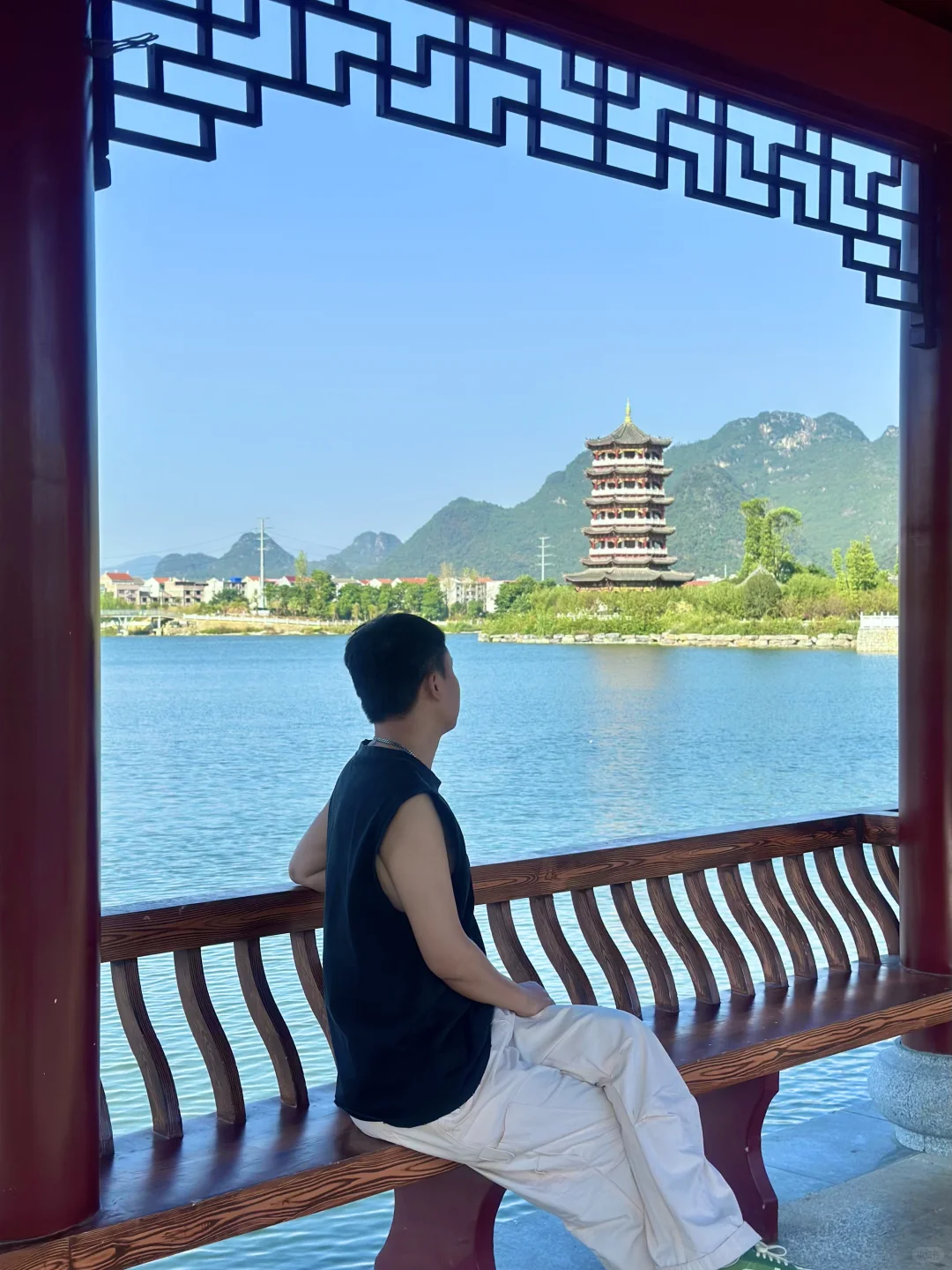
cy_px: 635
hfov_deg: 30.3
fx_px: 1760
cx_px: 476
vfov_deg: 39.7
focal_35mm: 48
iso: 100
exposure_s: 1/2890
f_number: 1.78
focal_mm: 6.86
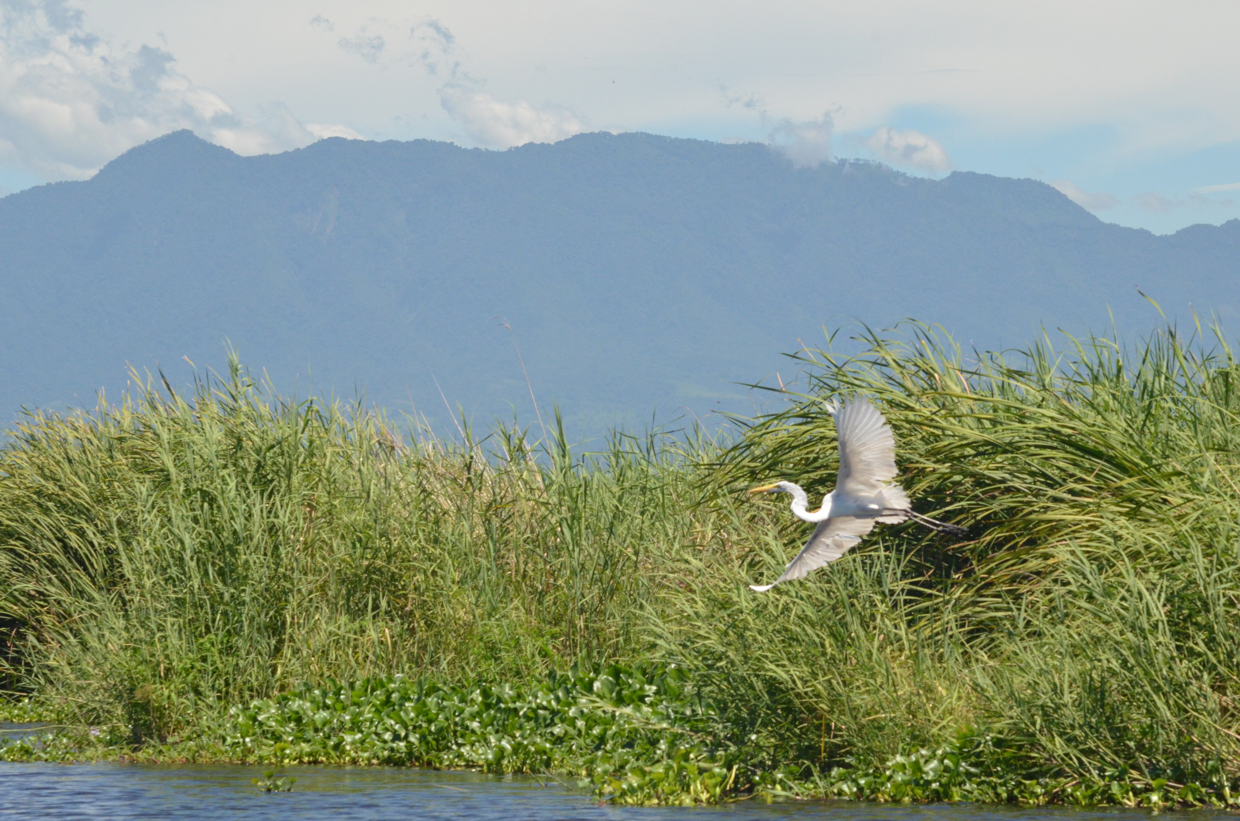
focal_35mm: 195
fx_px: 6703
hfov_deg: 10.6
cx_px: 620
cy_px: 410
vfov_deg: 7.0
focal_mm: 130
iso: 1600
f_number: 14
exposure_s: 1/1250
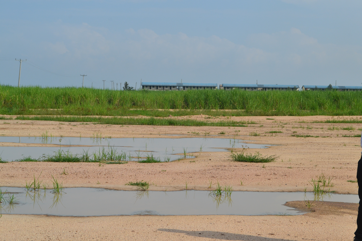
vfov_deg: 18.9
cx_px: 181
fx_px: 724
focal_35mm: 72
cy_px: 120
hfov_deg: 28.1
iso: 320
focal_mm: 48
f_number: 11
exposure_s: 1/500
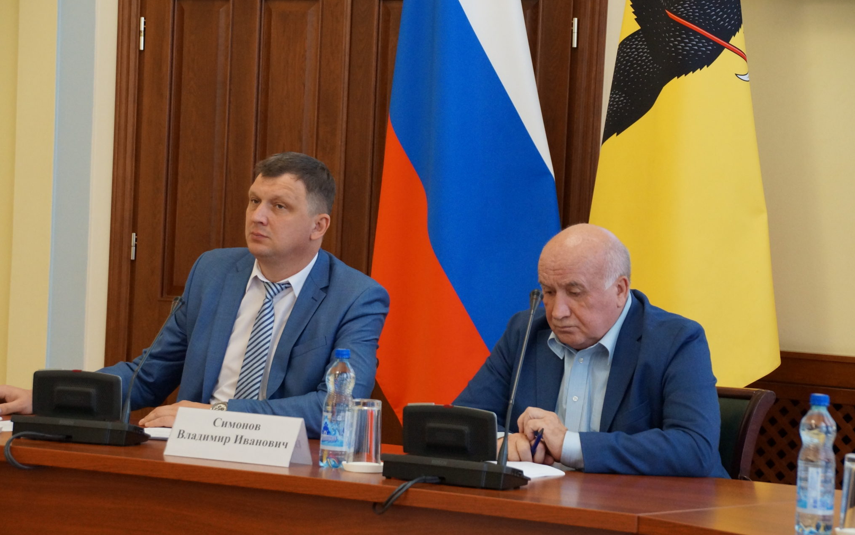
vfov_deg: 12.1
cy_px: 264
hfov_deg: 19.3
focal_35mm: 108
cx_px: 432
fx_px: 2517
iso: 1600
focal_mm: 70
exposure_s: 1/125
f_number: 5.6
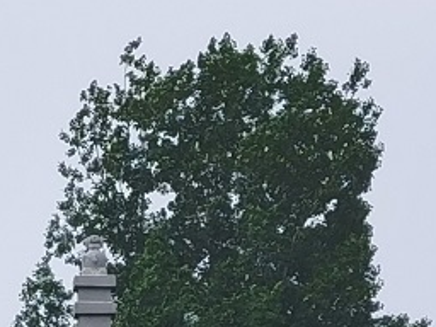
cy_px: 661
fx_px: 7179
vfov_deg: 2.6
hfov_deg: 3.5
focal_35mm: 570
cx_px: -128
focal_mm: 7.48
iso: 50
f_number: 2.4
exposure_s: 1/1015
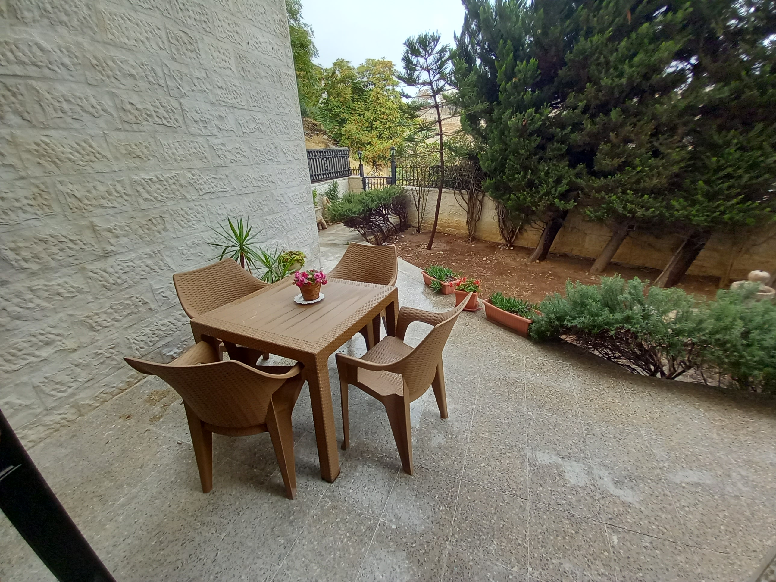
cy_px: 291
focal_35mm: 13
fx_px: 291
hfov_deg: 106.2
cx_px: 388
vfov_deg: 89.9
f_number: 2.2
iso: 64
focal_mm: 1.13
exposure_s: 1/120
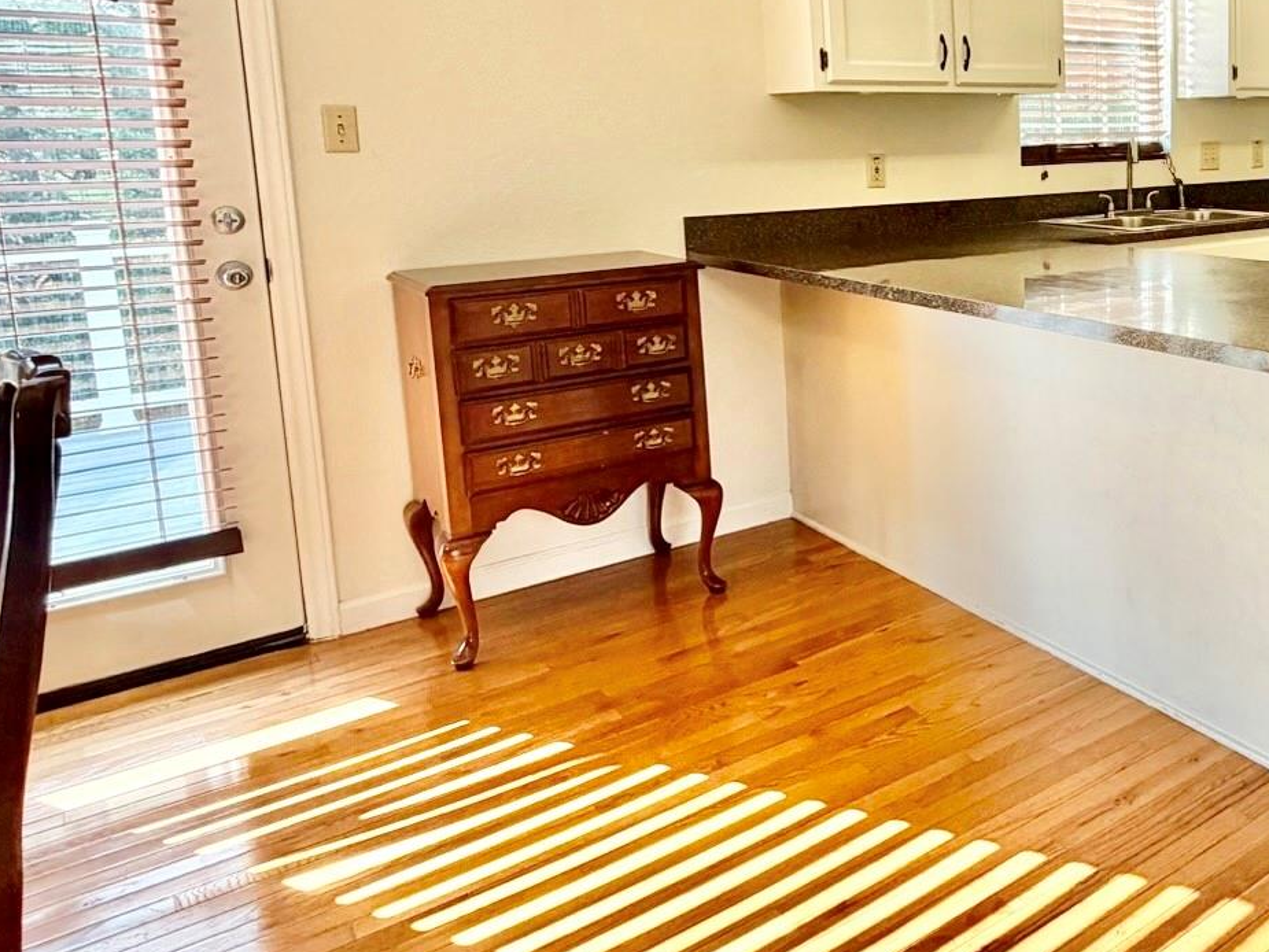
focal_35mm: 31
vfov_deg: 44.3
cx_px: 1170
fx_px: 1137
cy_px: 269
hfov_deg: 50.8
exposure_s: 1/90
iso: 125
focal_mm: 2.22
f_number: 2.2
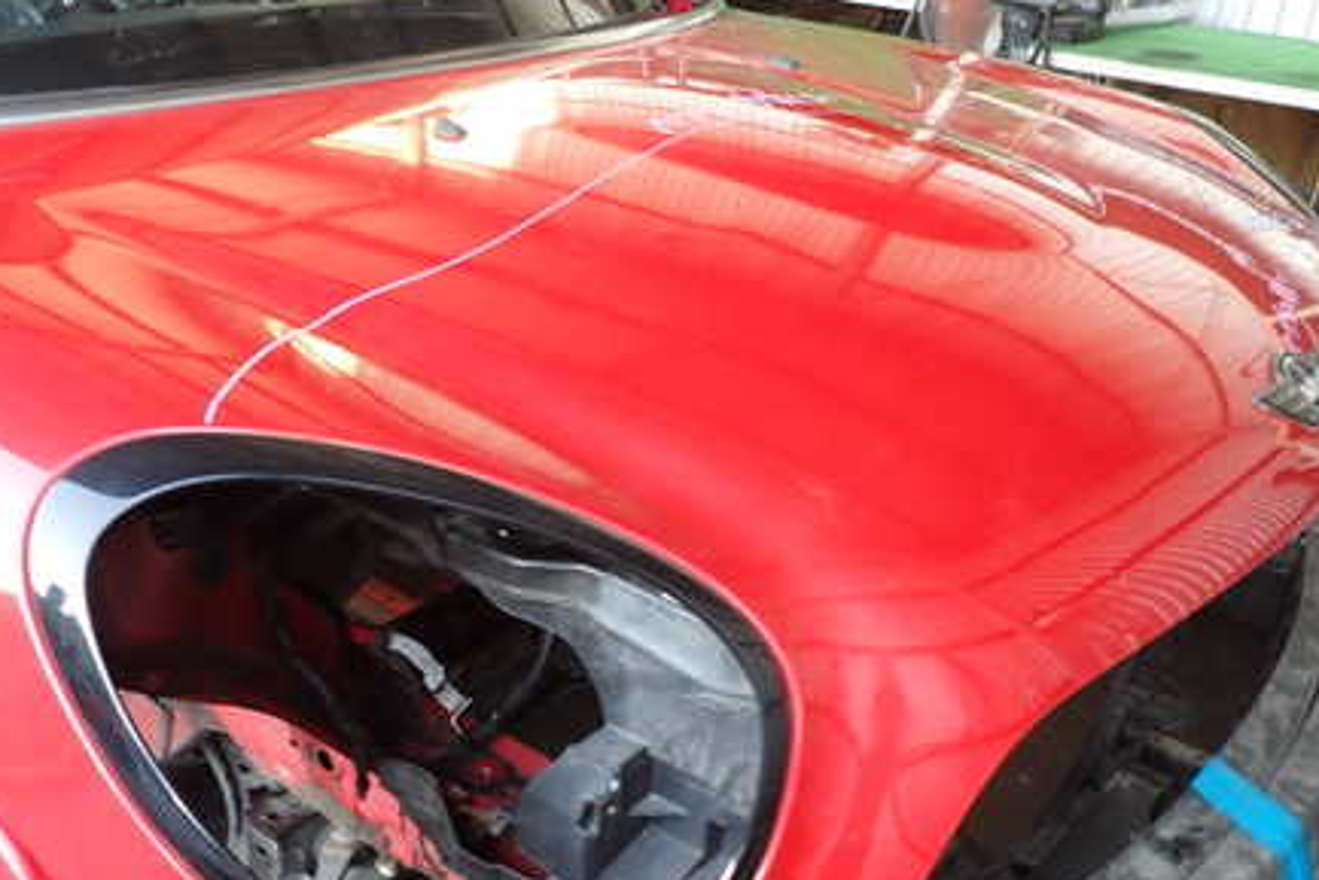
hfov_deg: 52.6
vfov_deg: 36.8
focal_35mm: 36
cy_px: 502
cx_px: 509
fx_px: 1319
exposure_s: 1/60
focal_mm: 4.5
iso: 160
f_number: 2
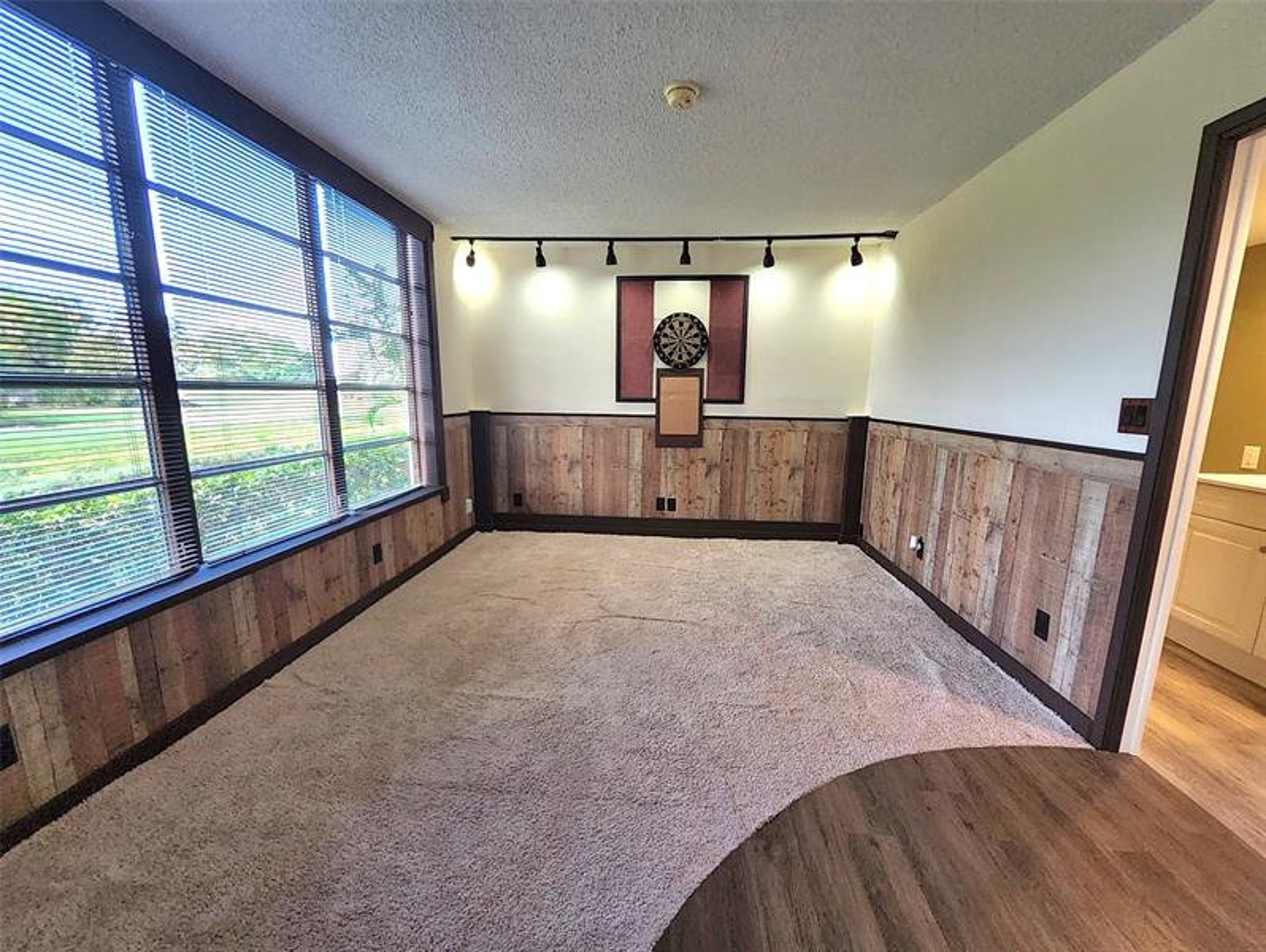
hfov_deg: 106.1
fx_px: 476
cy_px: 476
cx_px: 633
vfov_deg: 90.0
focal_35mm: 13
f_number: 2.2
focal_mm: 1.13
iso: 100
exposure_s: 1/60.2
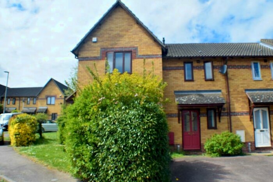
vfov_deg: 34.2
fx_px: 296
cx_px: 136
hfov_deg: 49.5
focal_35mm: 39
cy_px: 91
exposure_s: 1/320
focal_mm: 26
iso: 200
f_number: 9
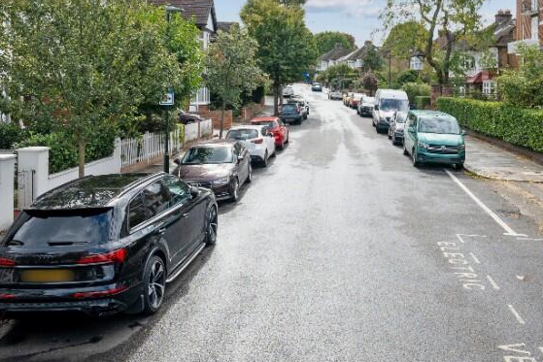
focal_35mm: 33
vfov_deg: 38.2
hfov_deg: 56.7
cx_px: 332
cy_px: 61
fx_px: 498
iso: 400
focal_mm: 12
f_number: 8
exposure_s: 1/3000
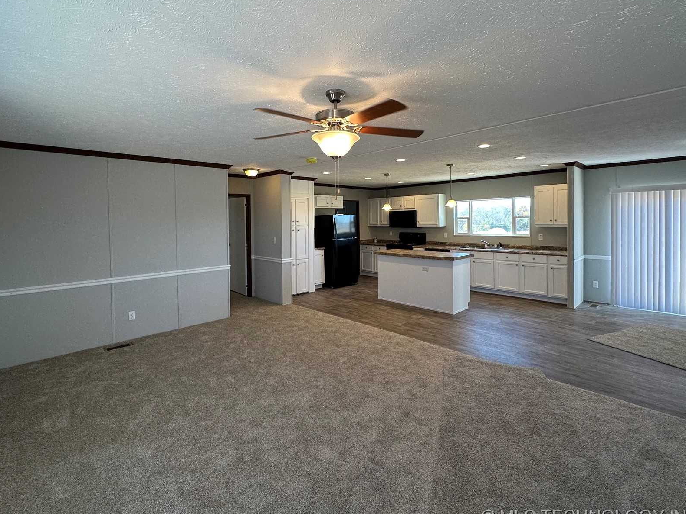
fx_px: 337
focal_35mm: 17
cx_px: 332
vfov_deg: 74.4
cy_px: 223
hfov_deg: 91.0
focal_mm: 2.22
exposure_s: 1/120
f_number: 2.2
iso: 160
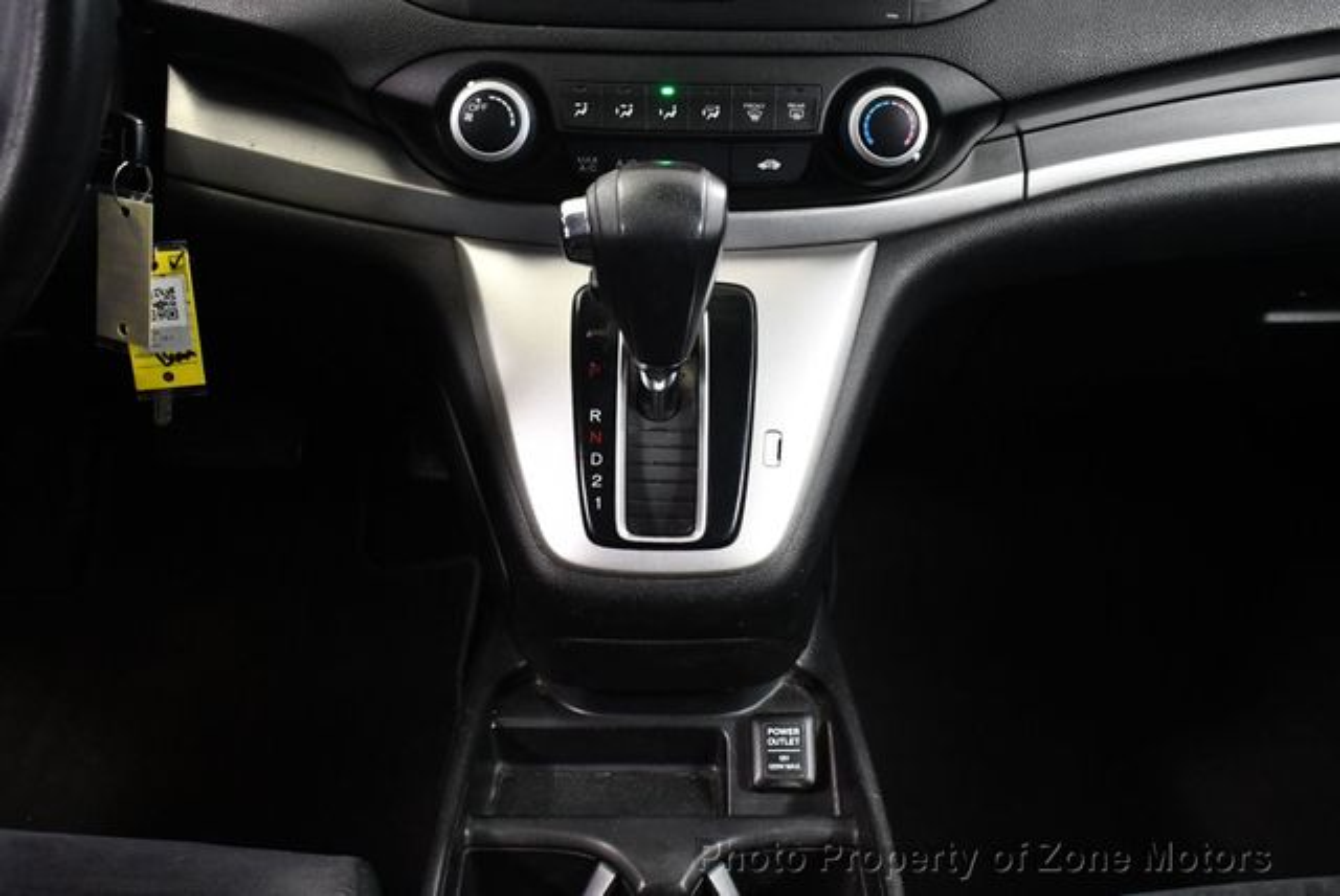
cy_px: 448
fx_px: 1341
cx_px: 670
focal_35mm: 36
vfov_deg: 36.9
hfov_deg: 53.1
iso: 3200
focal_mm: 18
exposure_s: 1/80
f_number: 3.5
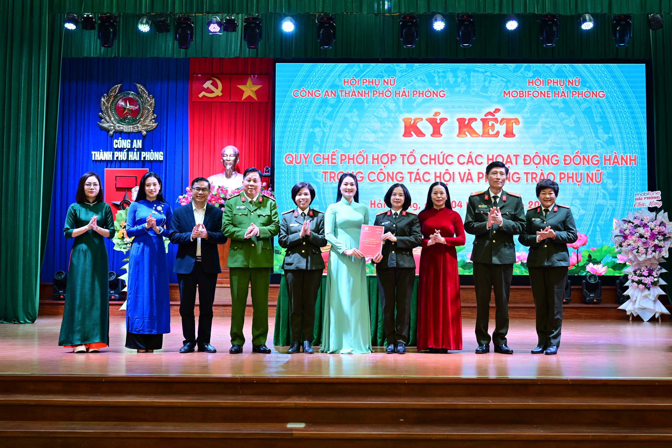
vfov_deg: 31.2
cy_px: 224
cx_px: 336
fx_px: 803
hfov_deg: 45.4
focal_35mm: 43
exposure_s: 1/100
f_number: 4
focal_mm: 43
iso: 1000
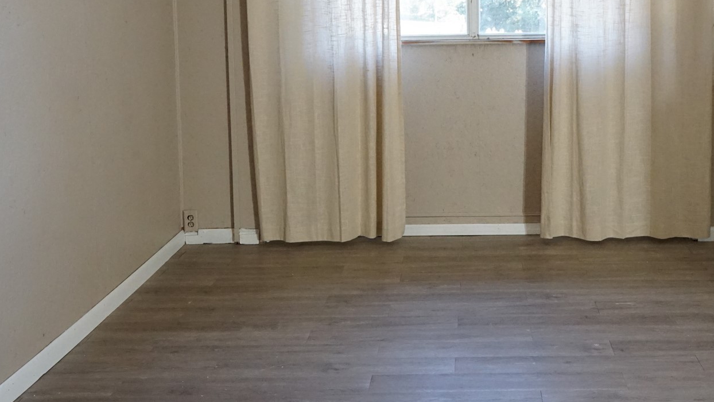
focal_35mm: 48
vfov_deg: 24.4
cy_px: 63
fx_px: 909
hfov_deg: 42.5
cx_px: 451
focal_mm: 28
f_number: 10
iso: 6400
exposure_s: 1/80
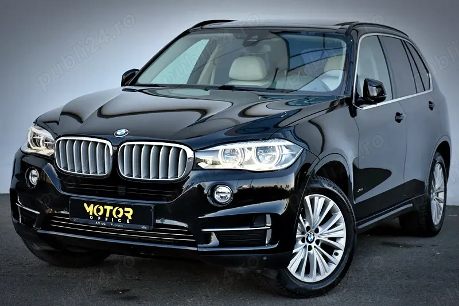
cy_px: 153
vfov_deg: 17.5
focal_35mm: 78
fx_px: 994
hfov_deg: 26.0
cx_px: 230
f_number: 8
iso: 800
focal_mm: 52
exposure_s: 1/320
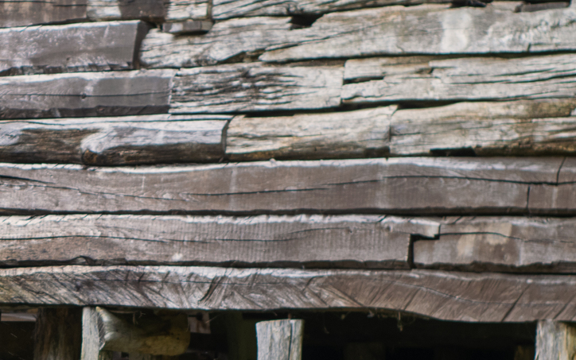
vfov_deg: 6.2
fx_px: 3313
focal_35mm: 211
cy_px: 469
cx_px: -167
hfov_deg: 9.8
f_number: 4
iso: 100
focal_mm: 50
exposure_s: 1/125
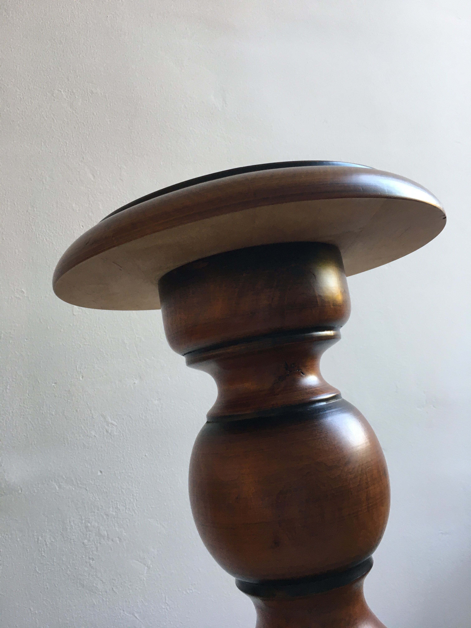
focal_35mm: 29
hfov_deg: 48.2
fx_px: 526
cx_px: 236
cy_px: 314
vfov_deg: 61.7
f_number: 2.2
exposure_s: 1/33
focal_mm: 4.15
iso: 40
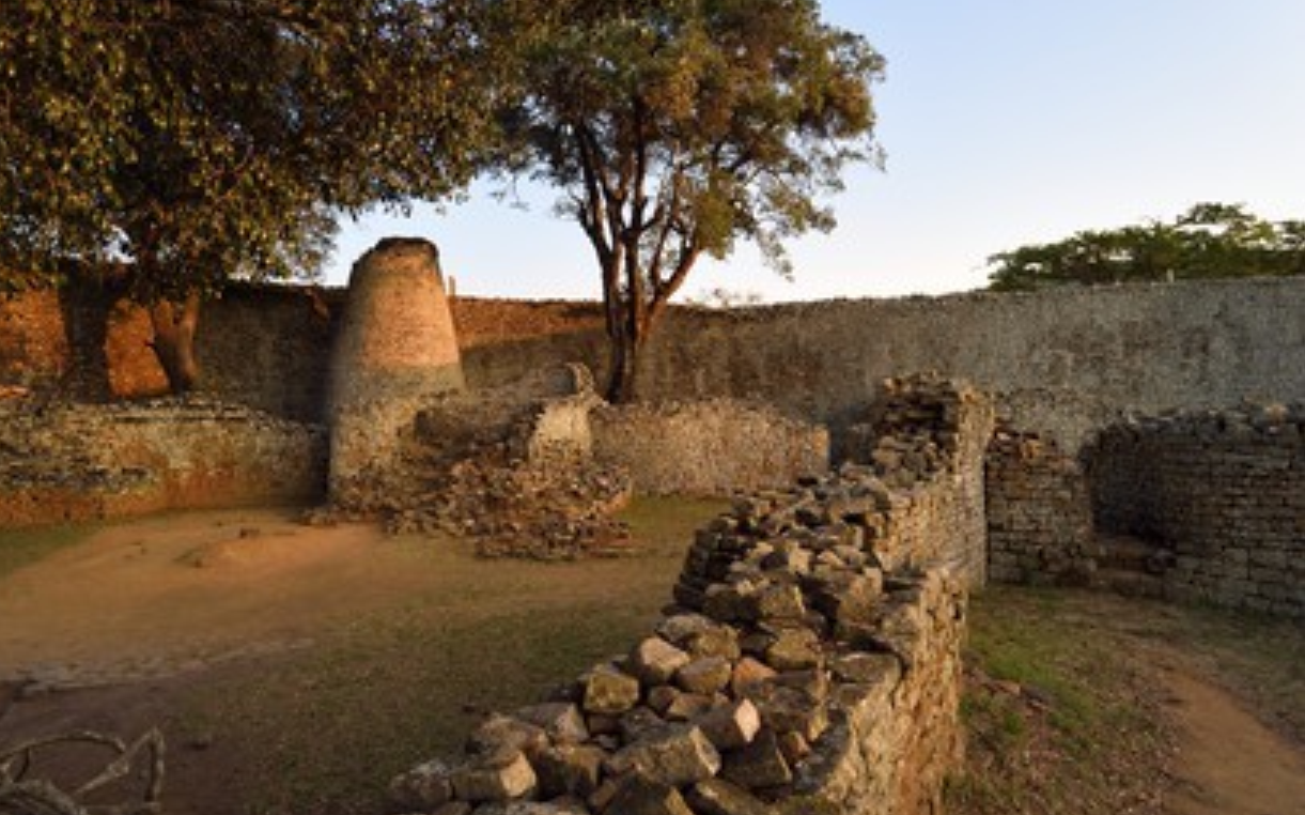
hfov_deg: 85.1
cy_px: 391
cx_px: 635
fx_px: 711
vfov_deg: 59.6
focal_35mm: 20
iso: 400
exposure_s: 1/160
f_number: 7.1
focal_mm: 19
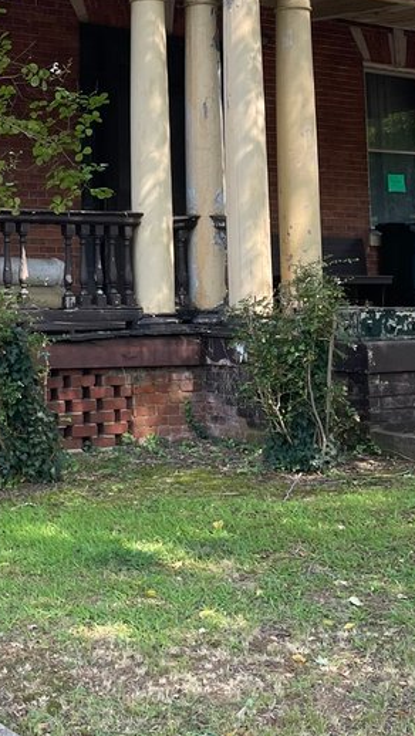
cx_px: 18
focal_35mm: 62
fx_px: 1211
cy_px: 130
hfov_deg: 19.0
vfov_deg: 32.7
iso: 32
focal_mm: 4.2
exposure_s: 1/311
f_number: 1.6
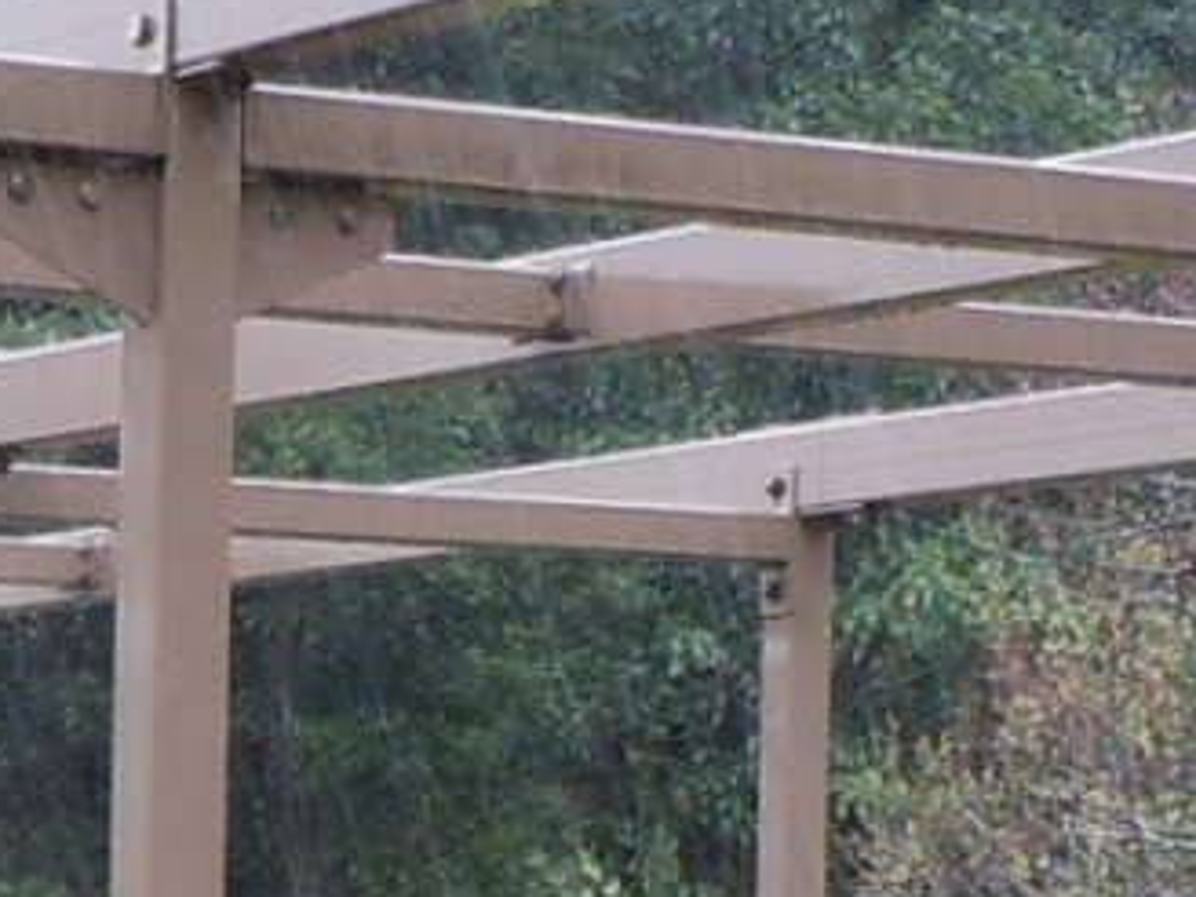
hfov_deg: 11.0
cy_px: 1437
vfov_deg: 8.3
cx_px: -430
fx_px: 6046
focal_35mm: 175
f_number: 3.7
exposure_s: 1/60
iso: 160
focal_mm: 5
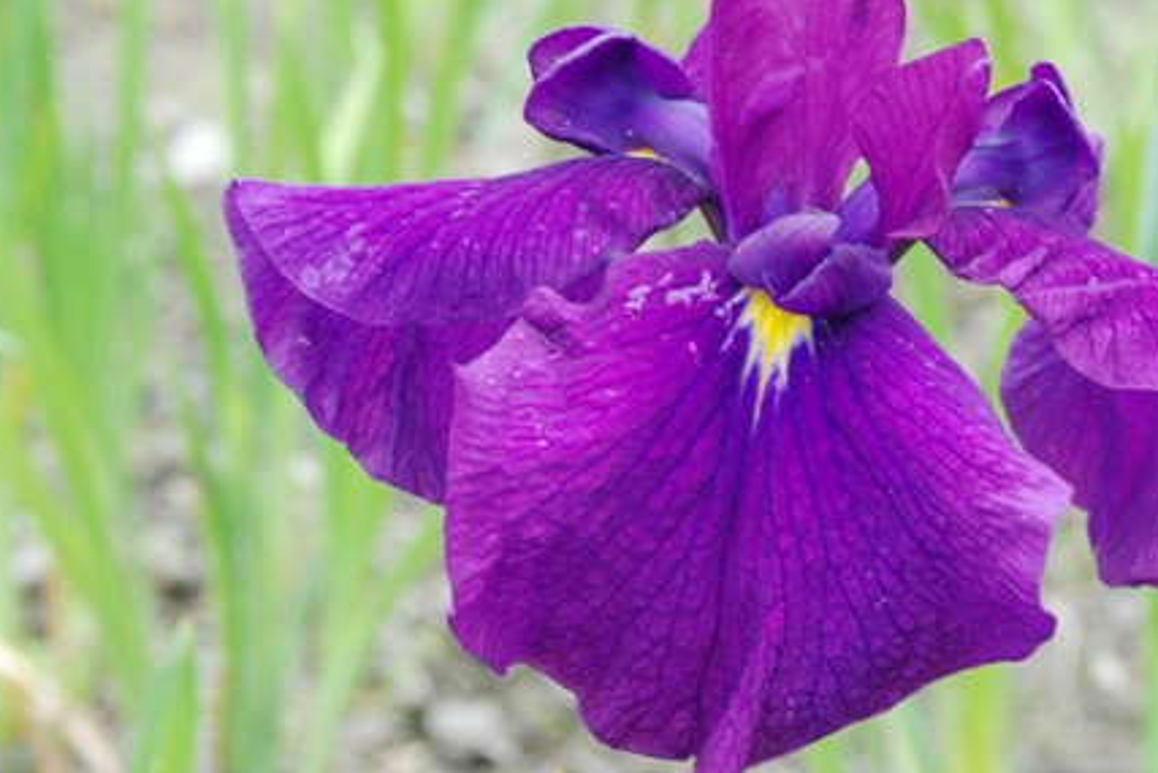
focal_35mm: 135
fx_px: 4344
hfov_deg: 15.2
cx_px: 784
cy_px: 315
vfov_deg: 10.2
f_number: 11
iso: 400
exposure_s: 1/20
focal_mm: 60
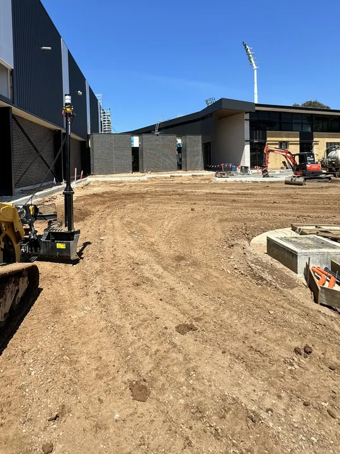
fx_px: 275
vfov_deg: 77.5
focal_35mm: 21
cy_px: 168
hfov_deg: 62.2
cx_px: 120
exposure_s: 1/1600
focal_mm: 2.22
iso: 40
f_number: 2.2
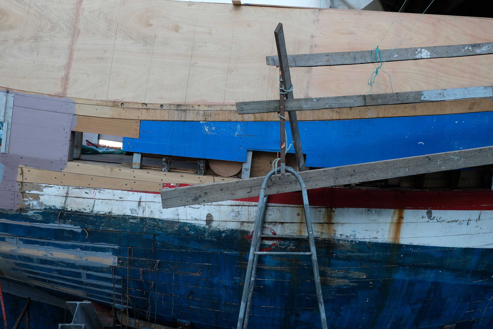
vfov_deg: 33.4
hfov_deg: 48.4
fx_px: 548
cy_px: 164
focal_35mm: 40
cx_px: 246
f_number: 5.6
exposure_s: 1/85
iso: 200
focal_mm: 26.6
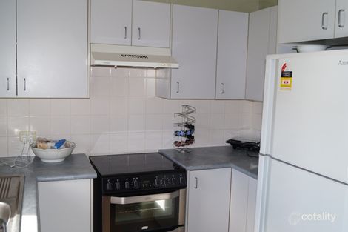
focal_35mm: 36
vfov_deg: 36.8
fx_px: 348
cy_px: 116
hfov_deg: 53.1
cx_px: 174
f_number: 5.6
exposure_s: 1/60
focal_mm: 24
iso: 250
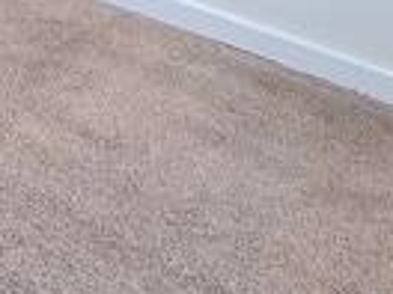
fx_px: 1147
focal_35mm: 101
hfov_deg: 17.1
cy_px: -526
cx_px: -241
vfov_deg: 10.9
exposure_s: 1/50
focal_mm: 2.2
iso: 50
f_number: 2.2
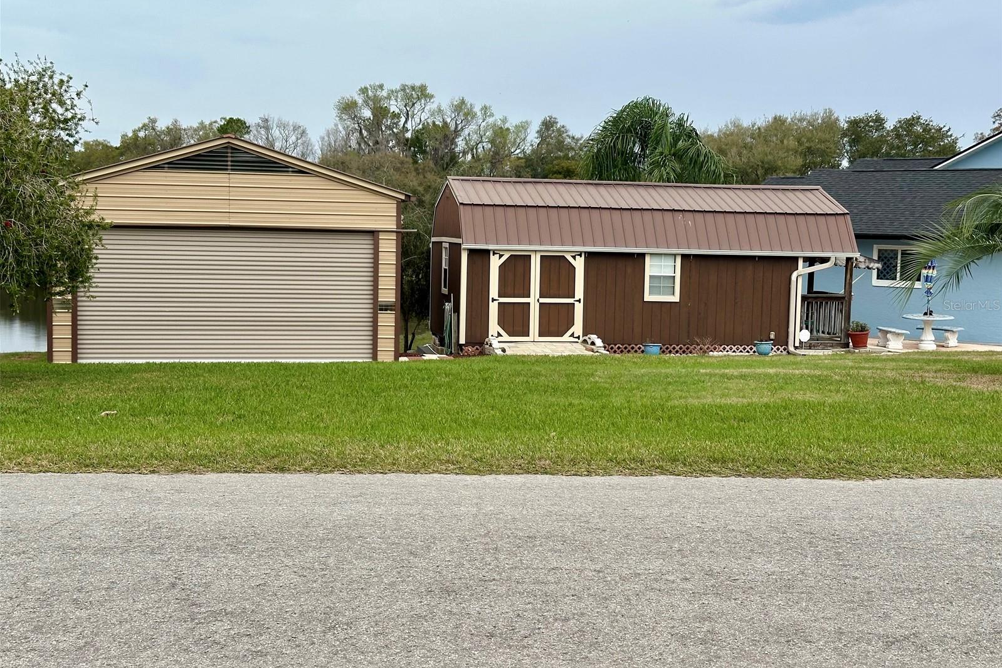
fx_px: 1391
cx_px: 501
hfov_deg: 39.6
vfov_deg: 27.0
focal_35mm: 50
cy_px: 305
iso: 64
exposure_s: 1/3058
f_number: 1.78
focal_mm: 6.86
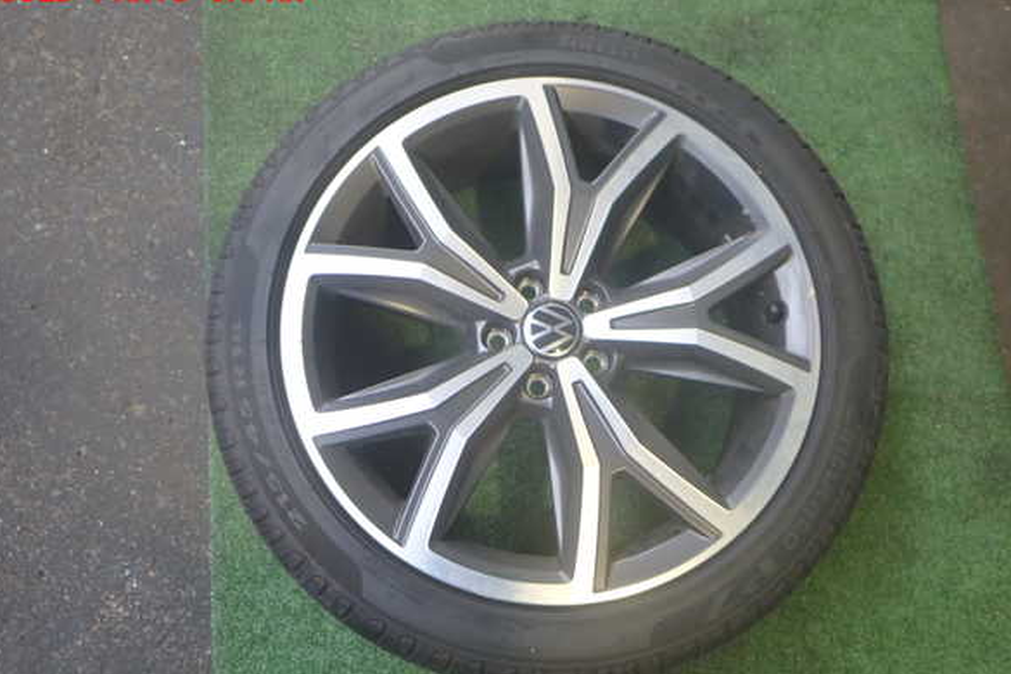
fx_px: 899
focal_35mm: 32
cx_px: 508
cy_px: 358
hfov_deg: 58.7
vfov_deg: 41.1
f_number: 2.3
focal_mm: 5.4
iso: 200
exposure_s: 1/40
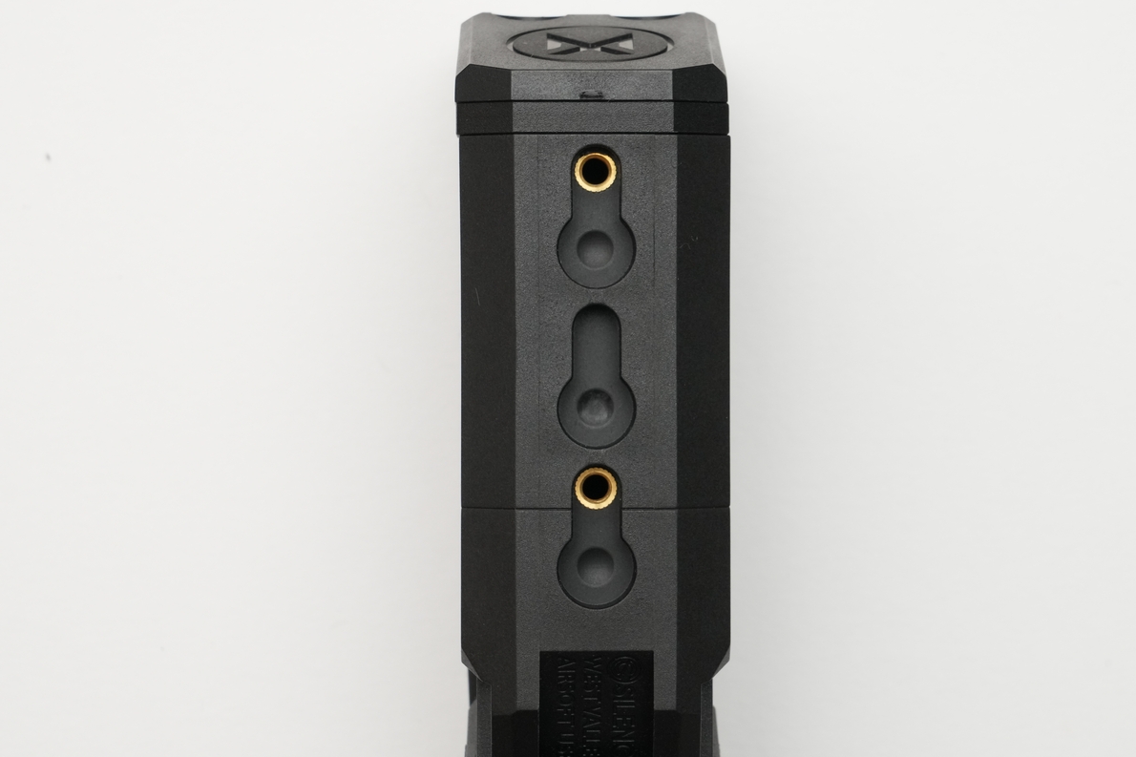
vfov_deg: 9.6
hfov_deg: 14.4
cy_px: 342
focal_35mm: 143
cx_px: 594
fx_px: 4512
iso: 1600
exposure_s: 1/60
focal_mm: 105
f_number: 16
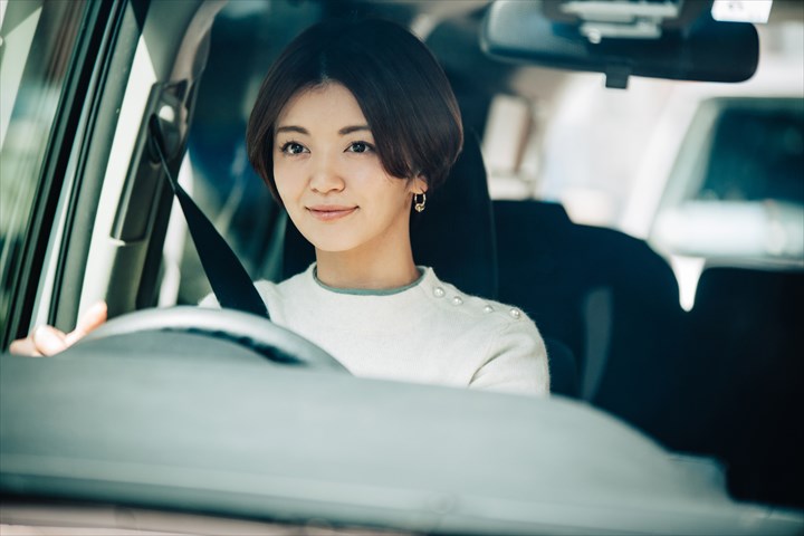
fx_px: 3573
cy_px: 268
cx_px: 402
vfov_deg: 8.6
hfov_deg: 12.8
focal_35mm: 160
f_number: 2.8
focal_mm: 160
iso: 400
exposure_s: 1/160
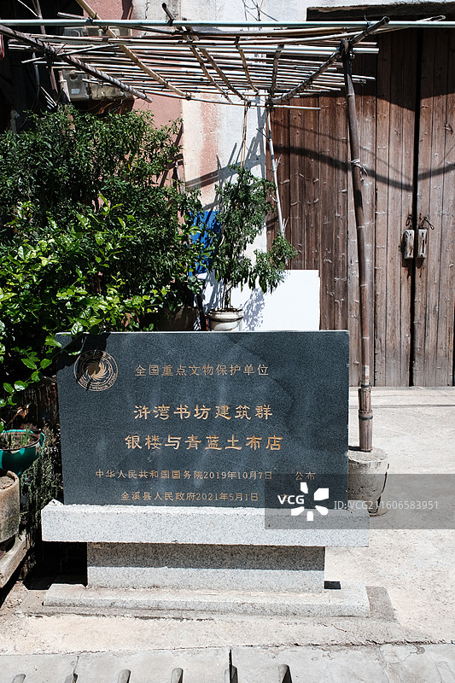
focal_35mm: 37
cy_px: 342
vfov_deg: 51.9
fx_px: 702
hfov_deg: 35.9
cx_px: 228
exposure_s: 1/350
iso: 200
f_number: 8
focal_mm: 24.5
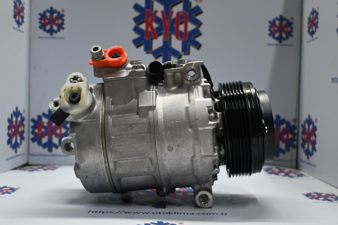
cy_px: 113
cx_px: 165
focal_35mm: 39
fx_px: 361
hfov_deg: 50.1
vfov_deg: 34.6
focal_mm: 25
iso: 1000
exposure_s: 1/125
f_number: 4.2
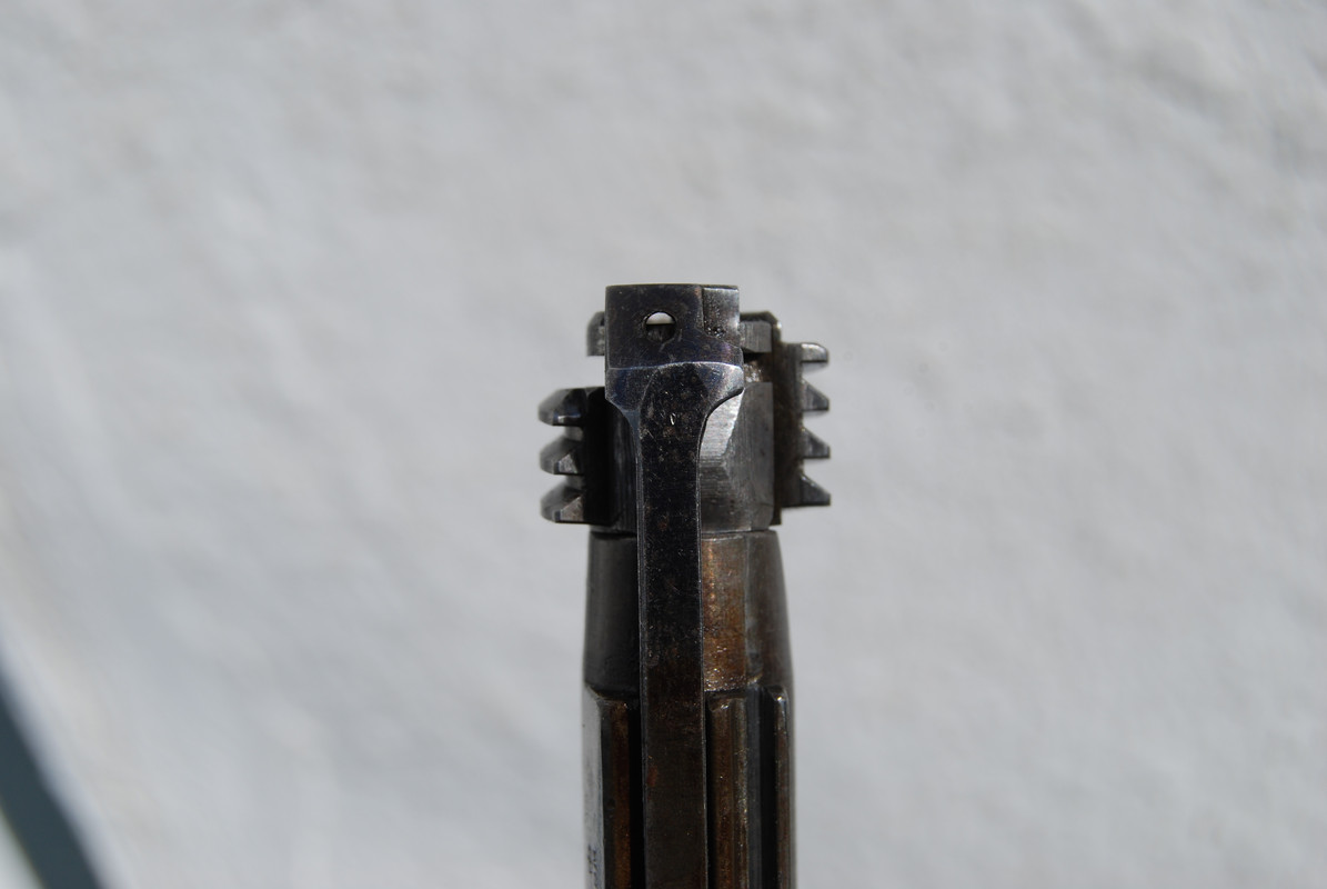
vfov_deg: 26.6
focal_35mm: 51
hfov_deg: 38.8
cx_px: 664
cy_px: 444
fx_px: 1882
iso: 100
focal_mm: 34
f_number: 8
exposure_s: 1/250
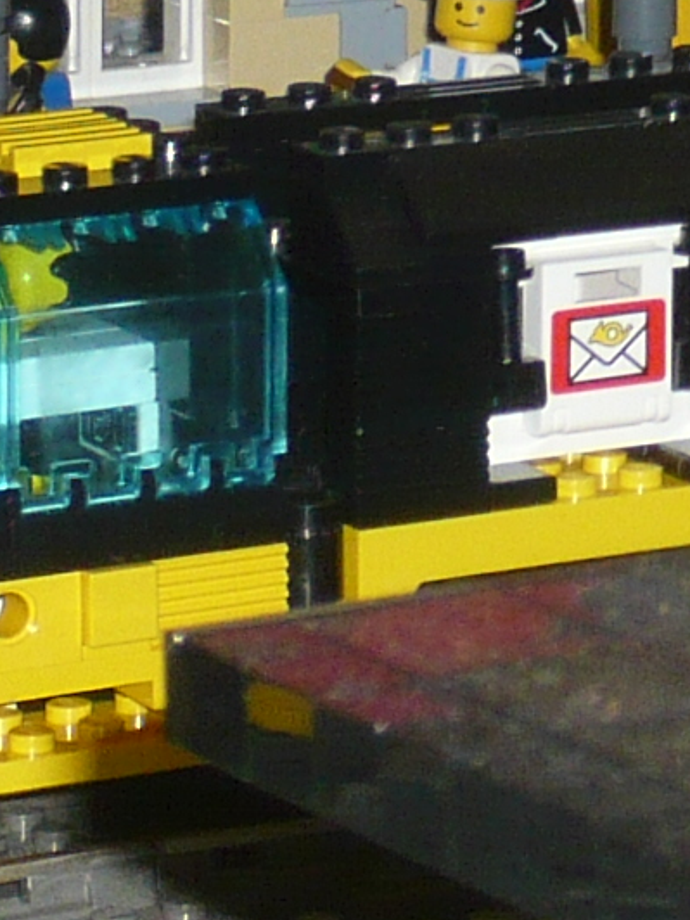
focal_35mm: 312
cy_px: -718
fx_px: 8292
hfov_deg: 4.7
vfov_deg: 6.2
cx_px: 1276
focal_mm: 8.9
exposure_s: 1/30
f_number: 4
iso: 125
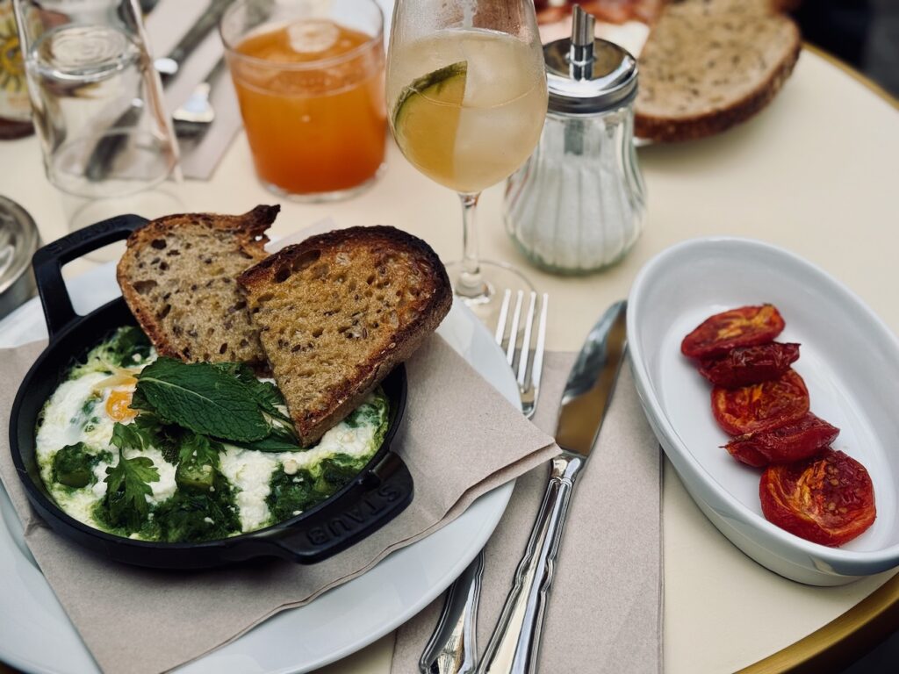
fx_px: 1247
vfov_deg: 30.3
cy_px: 337
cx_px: 450
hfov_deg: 39.7
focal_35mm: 48
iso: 64
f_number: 1.78
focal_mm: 6.76
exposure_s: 1/1980
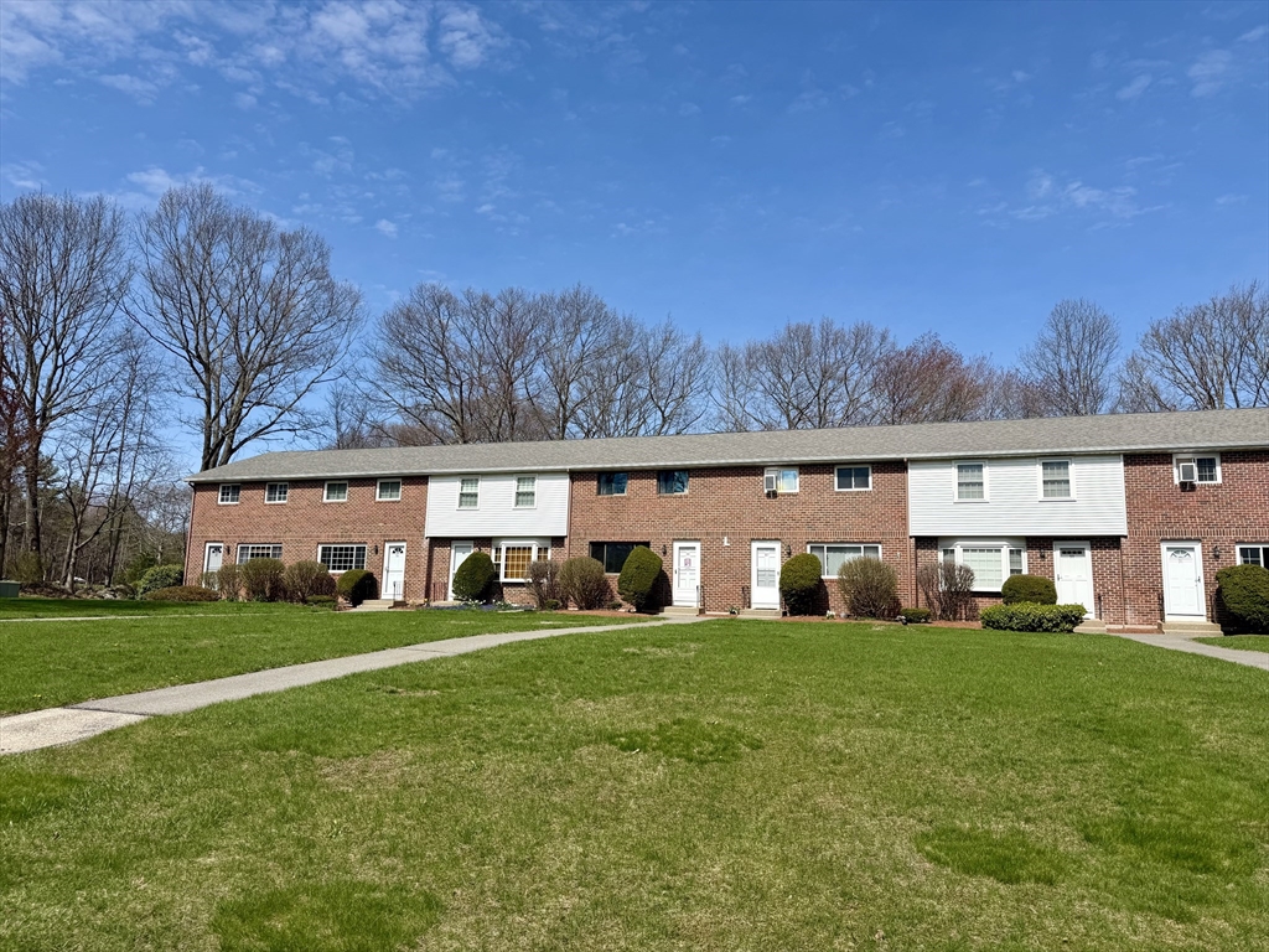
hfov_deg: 71.6
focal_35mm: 24
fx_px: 880
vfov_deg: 56.8
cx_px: 634
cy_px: 476
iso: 80
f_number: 1.78
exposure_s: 1/4975
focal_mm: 6.76
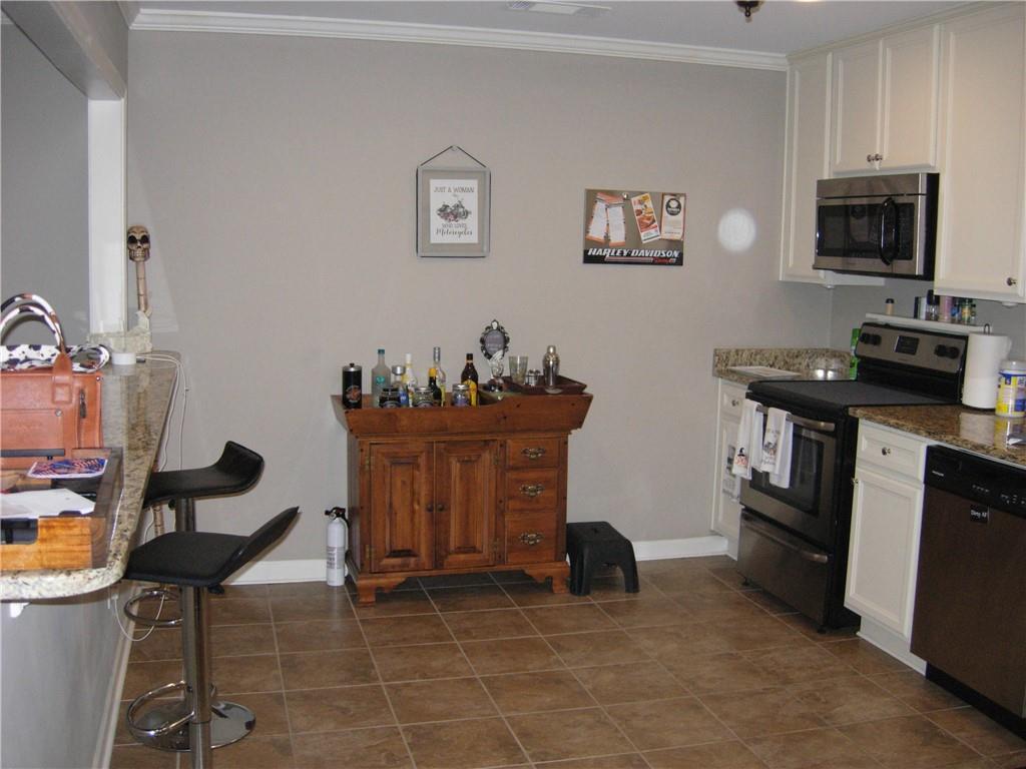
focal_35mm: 36
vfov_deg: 39.7
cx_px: 513
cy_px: 384
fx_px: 1067
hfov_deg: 51.4
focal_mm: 7.5
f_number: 2.7
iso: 200
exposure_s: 1/181
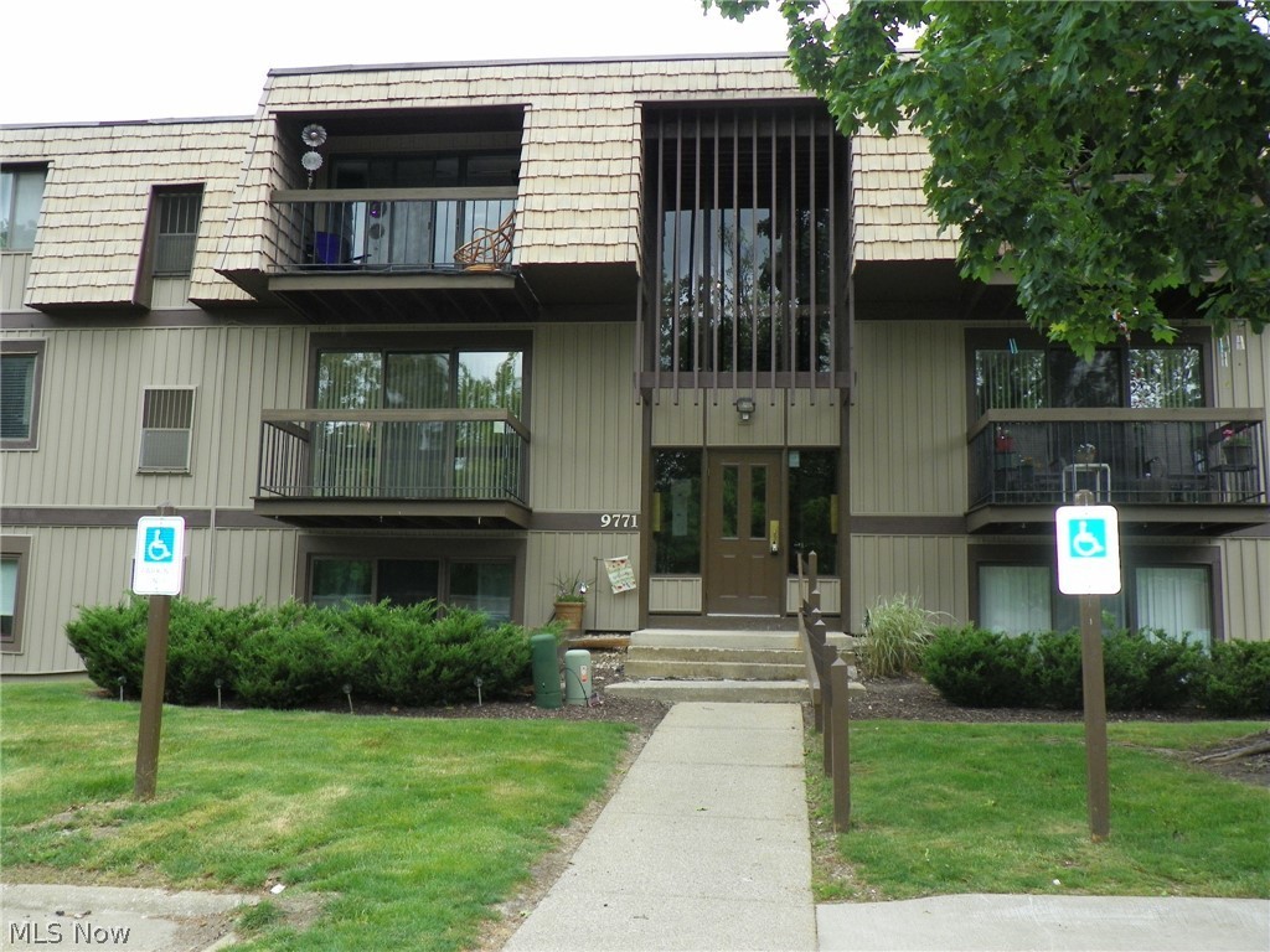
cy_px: 476
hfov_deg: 55.4
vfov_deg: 42.9
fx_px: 1211
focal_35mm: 33
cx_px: 635
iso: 64
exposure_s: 1/250
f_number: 2.8
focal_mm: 5.9
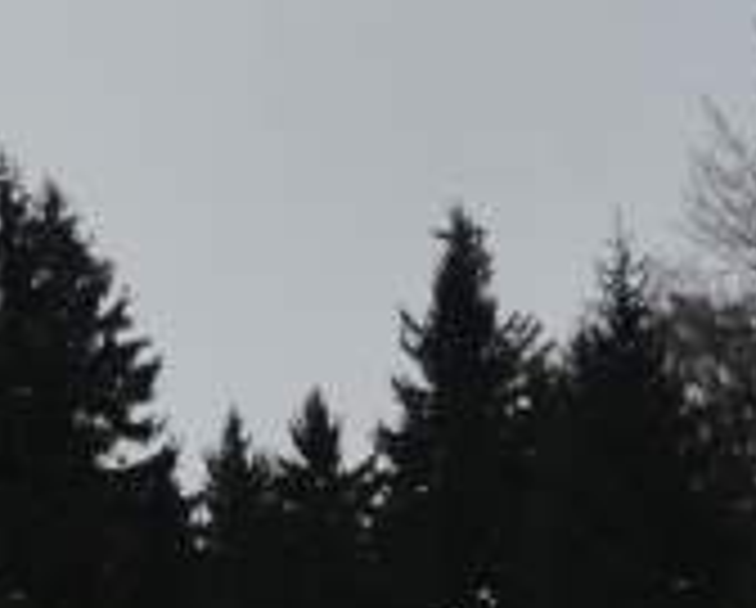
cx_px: -652
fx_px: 3833
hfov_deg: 10.5
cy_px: 1261
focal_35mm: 171
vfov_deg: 8.5
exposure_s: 1/640
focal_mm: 20
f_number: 13
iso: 500
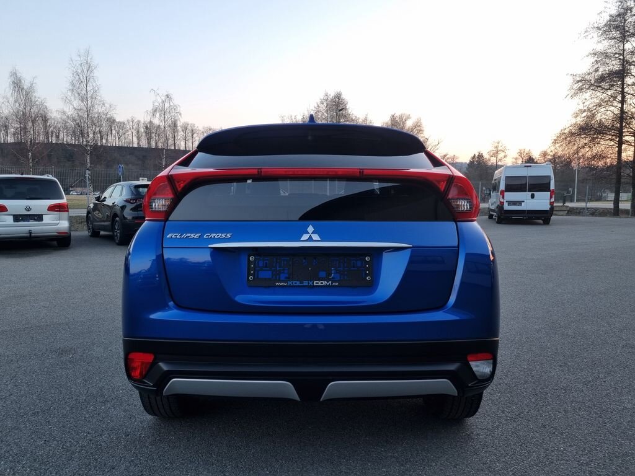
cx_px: 318
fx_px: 477
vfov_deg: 53.1
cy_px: 238
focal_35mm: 26
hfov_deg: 67.3
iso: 50
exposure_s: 1/102
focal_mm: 5.4
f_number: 1.8
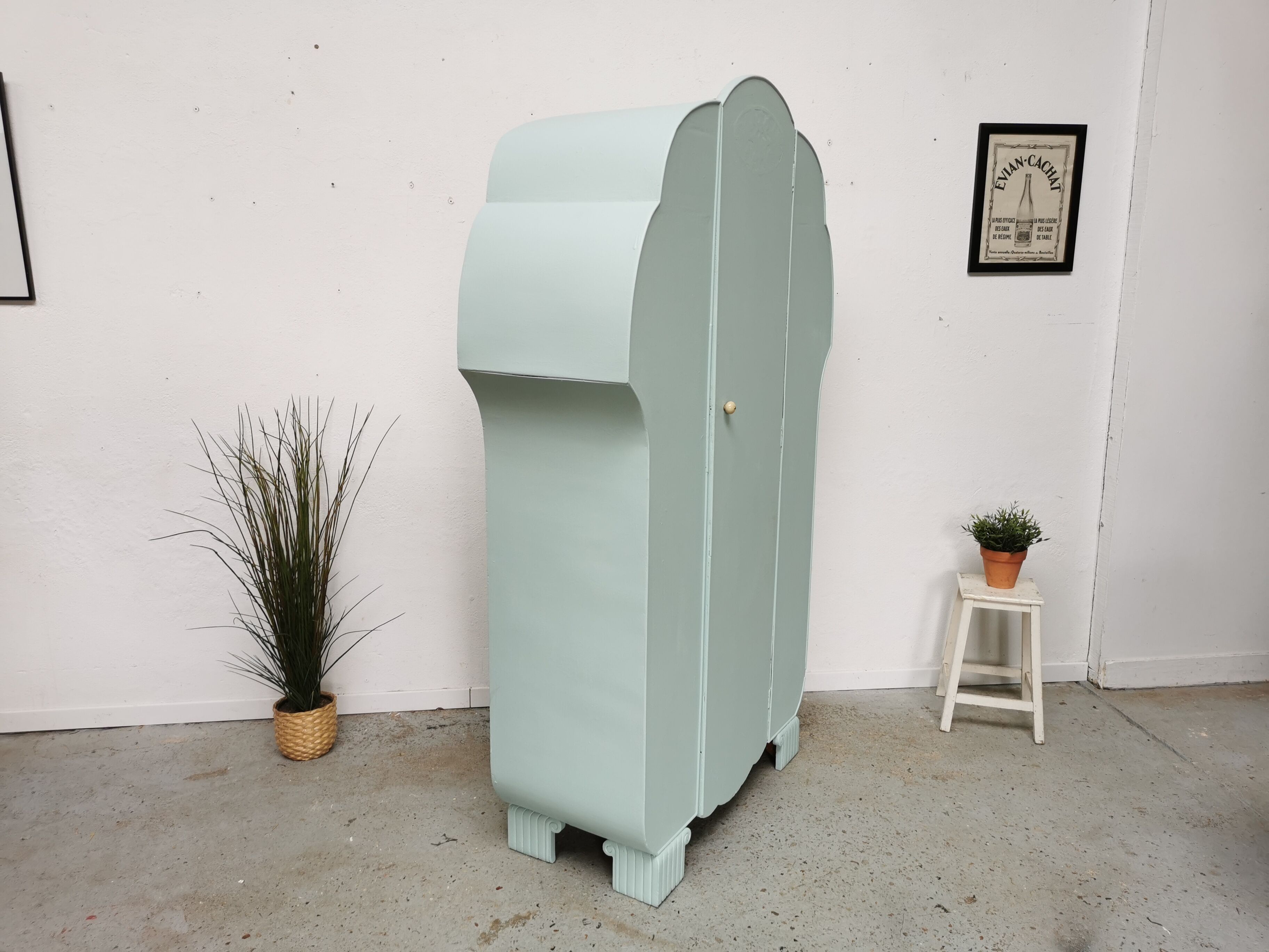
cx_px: 634
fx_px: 990
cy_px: 476
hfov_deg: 65.3
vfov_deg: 51.4
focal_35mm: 27
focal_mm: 5.58
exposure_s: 1/100
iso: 64
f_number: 1.8
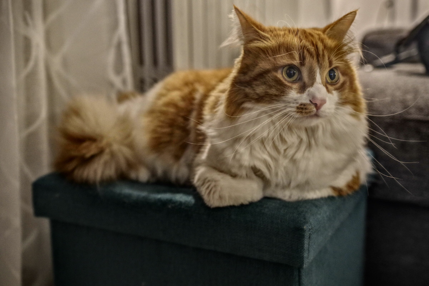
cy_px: 143
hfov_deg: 45.4
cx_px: 214
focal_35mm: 43
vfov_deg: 31.2
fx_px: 513
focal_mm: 43
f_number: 3.5
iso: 6400
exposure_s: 1/100
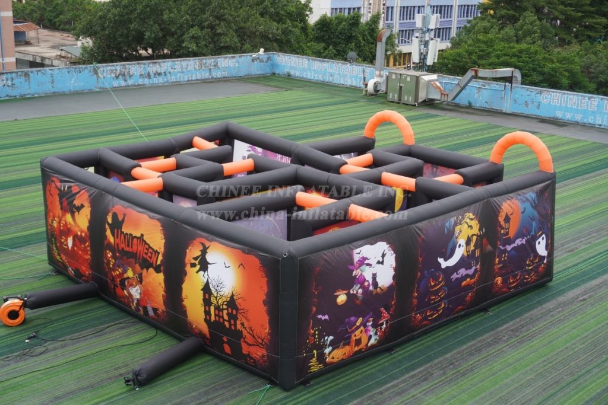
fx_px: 811
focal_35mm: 48
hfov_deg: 41.1
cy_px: 202
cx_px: 304
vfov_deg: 28.1
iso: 100
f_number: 6.3
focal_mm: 32
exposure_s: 1/80
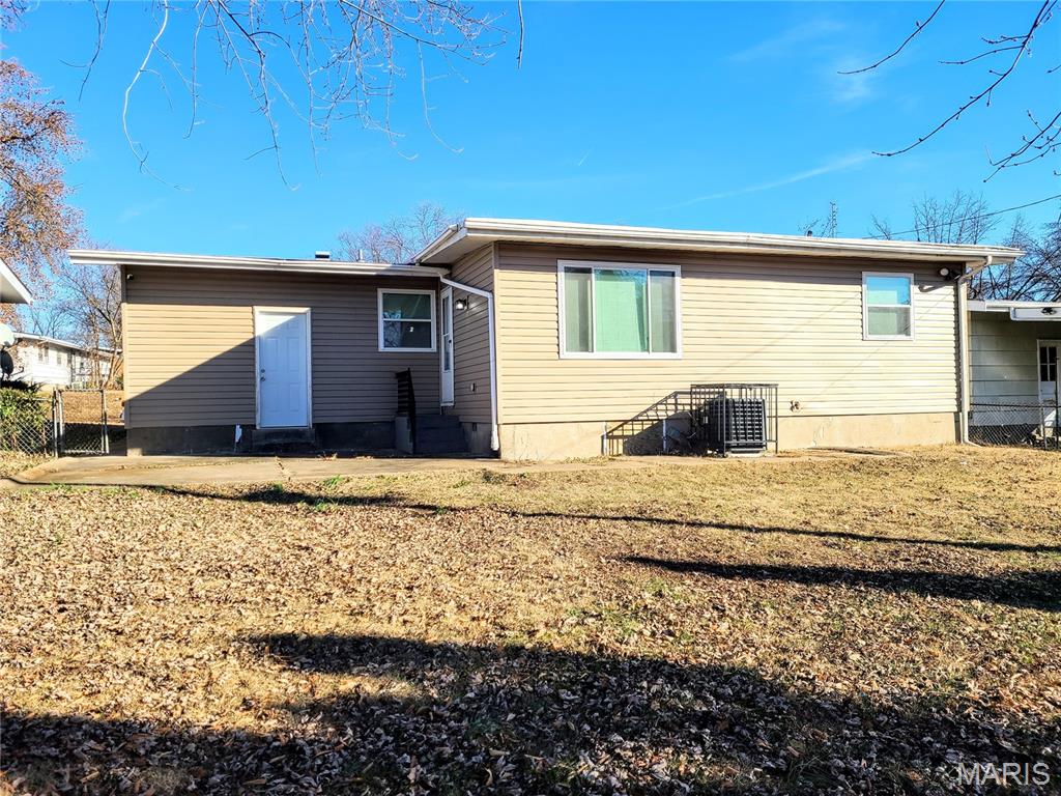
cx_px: 530
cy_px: 398
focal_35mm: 26
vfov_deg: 53.1
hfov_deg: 67.3
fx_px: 797
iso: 40
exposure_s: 1/1864
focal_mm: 5.4
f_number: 1.8
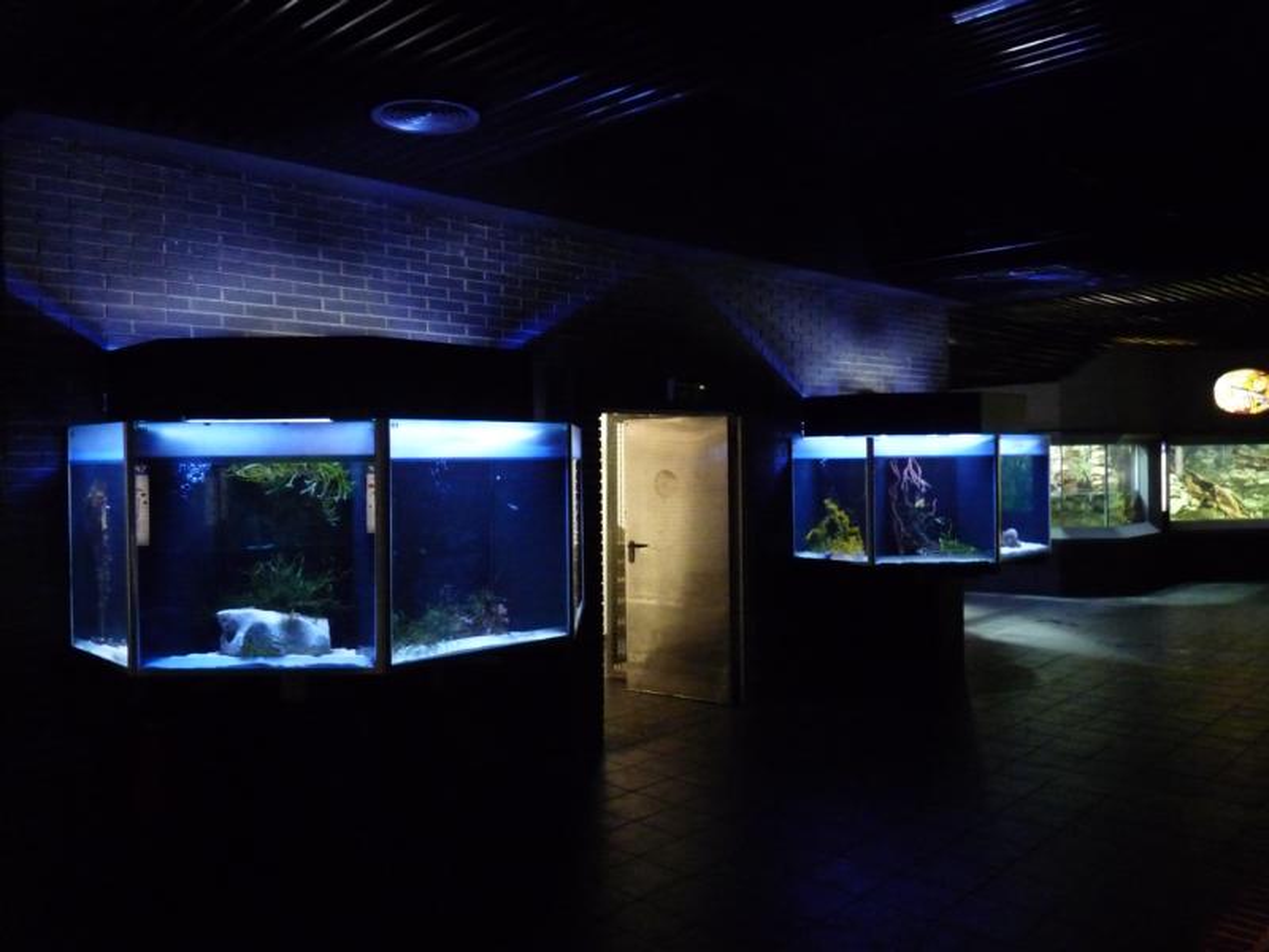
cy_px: 476
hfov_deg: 65.3
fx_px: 990
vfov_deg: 51.4
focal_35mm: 27
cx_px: 634
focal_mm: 4.8
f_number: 2.8
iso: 800
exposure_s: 1/13
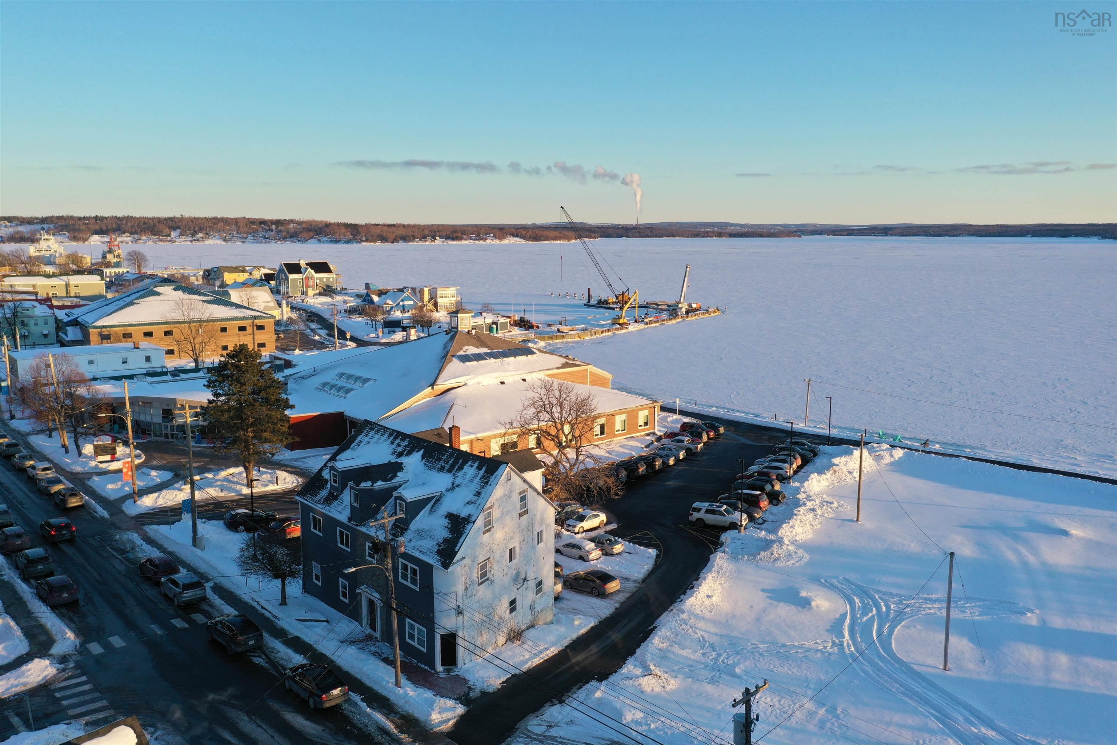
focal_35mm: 28
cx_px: 558
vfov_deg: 46.4
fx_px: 869
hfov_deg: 65.5
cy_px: 372
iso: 100
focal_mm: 10.26
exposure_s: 1/200
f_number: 4.5
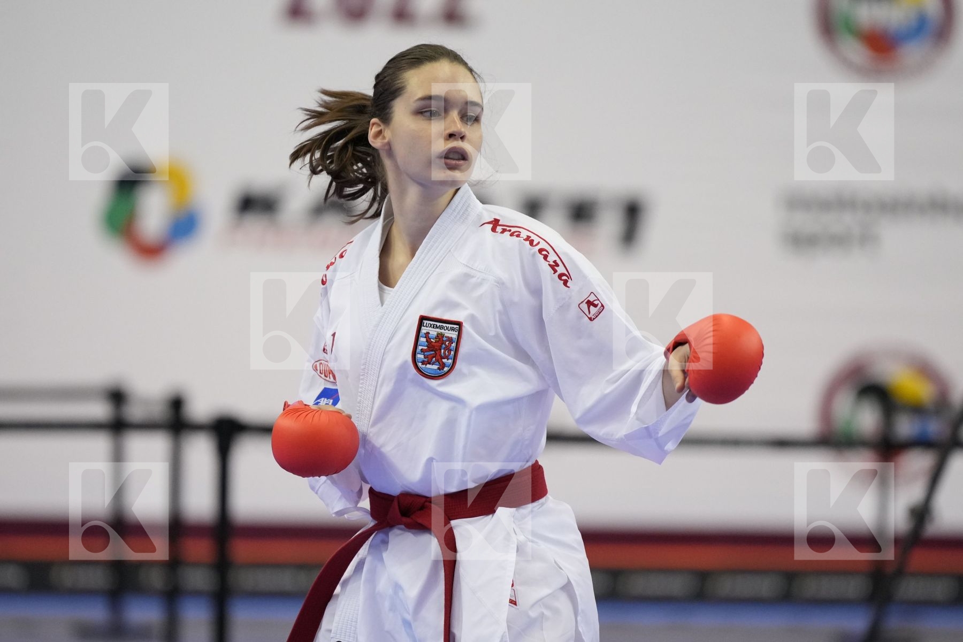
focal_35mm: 300
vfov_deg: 4.6
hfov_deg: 6.9
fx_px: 8024
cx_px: 482
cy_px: 321
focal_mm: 200
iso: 2500
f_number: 2.8
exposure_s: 1/1000
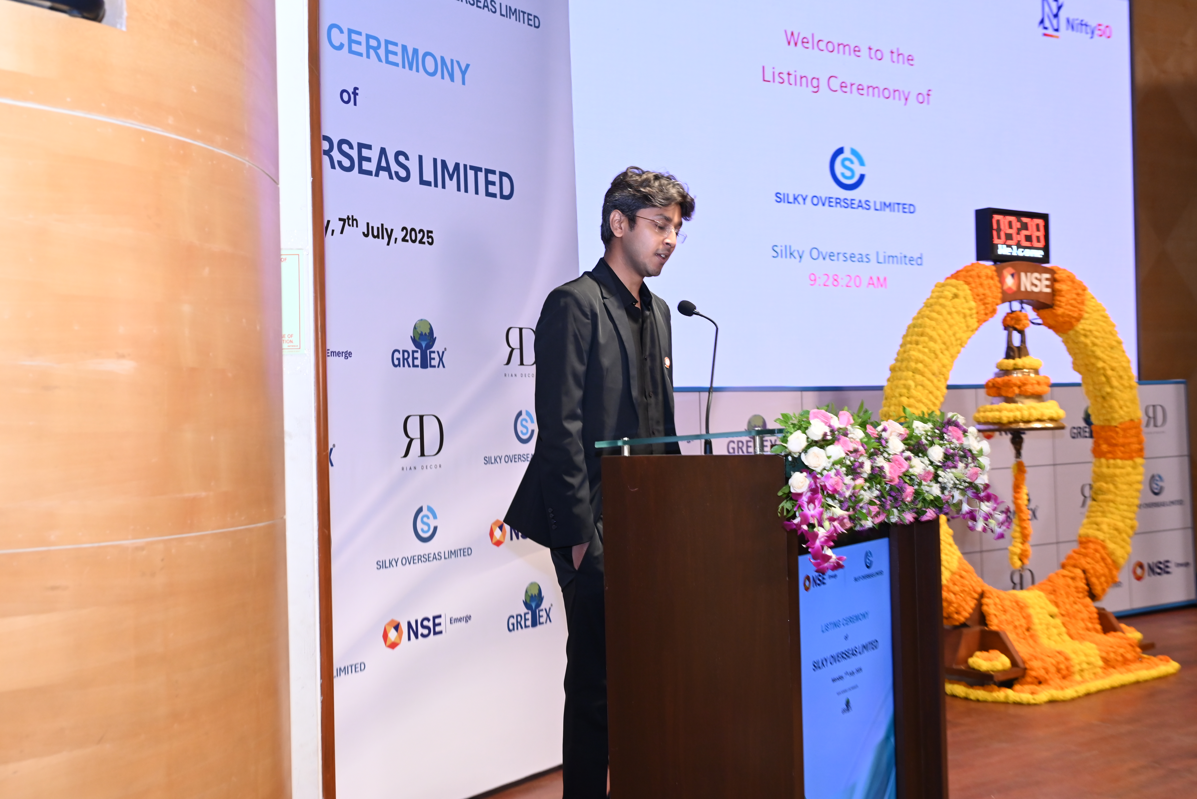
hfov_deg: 51.9
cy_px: 400
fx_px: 1231
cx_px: 598
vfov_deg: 36.0
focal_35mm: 37
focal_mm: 37
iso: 1600
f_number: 5
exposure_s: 1/125
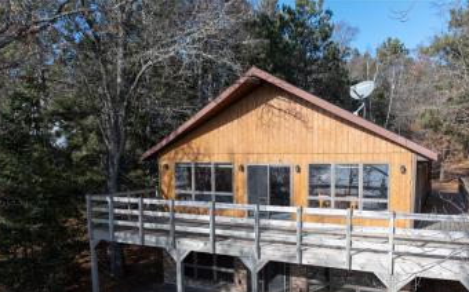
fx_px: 383
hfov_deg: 62.7
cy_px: 205
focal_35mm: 30
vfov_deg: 41.0
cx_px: 264
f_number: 2.8
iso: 120
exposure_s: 1/800
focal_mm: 12.29
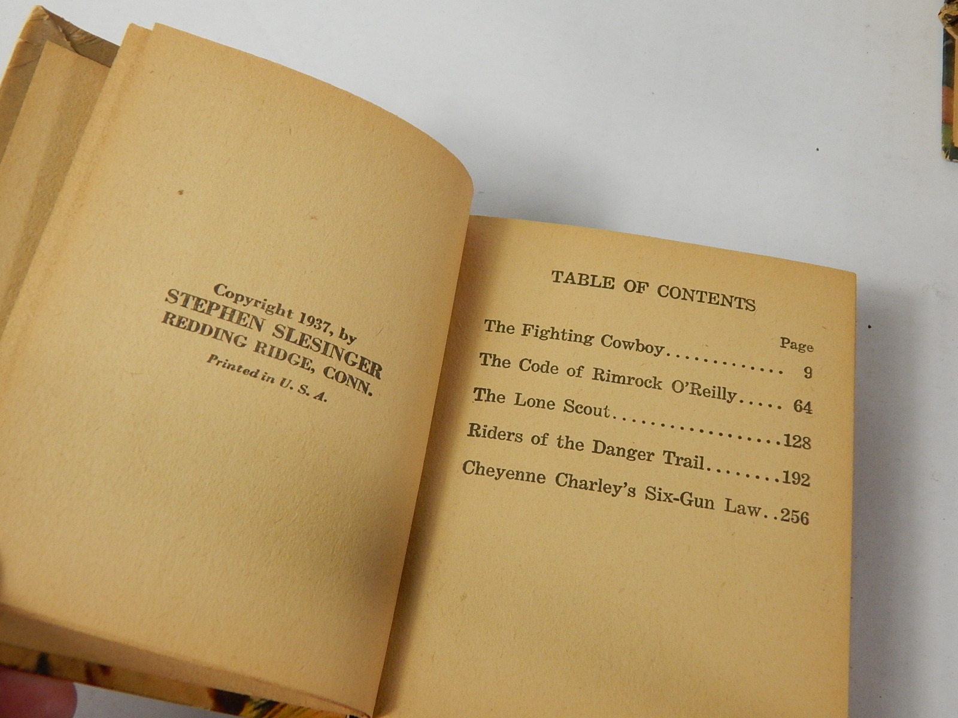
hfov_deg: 43.9
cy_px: 359
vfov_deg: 33.6
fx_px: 1190
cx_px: 479
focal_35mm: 43
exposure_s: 1/160
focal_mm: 7.7
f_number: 3.6
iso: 400
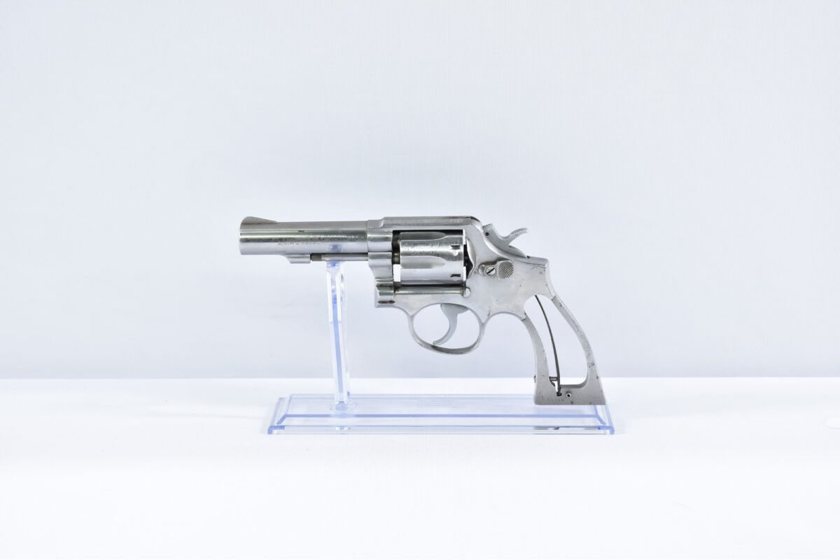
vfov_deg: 18.2
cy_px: 280
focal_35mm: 75
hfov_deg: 27.0
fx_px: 1750
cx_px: 420
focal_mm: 50
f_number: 5.6
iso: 640
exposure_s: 1/20
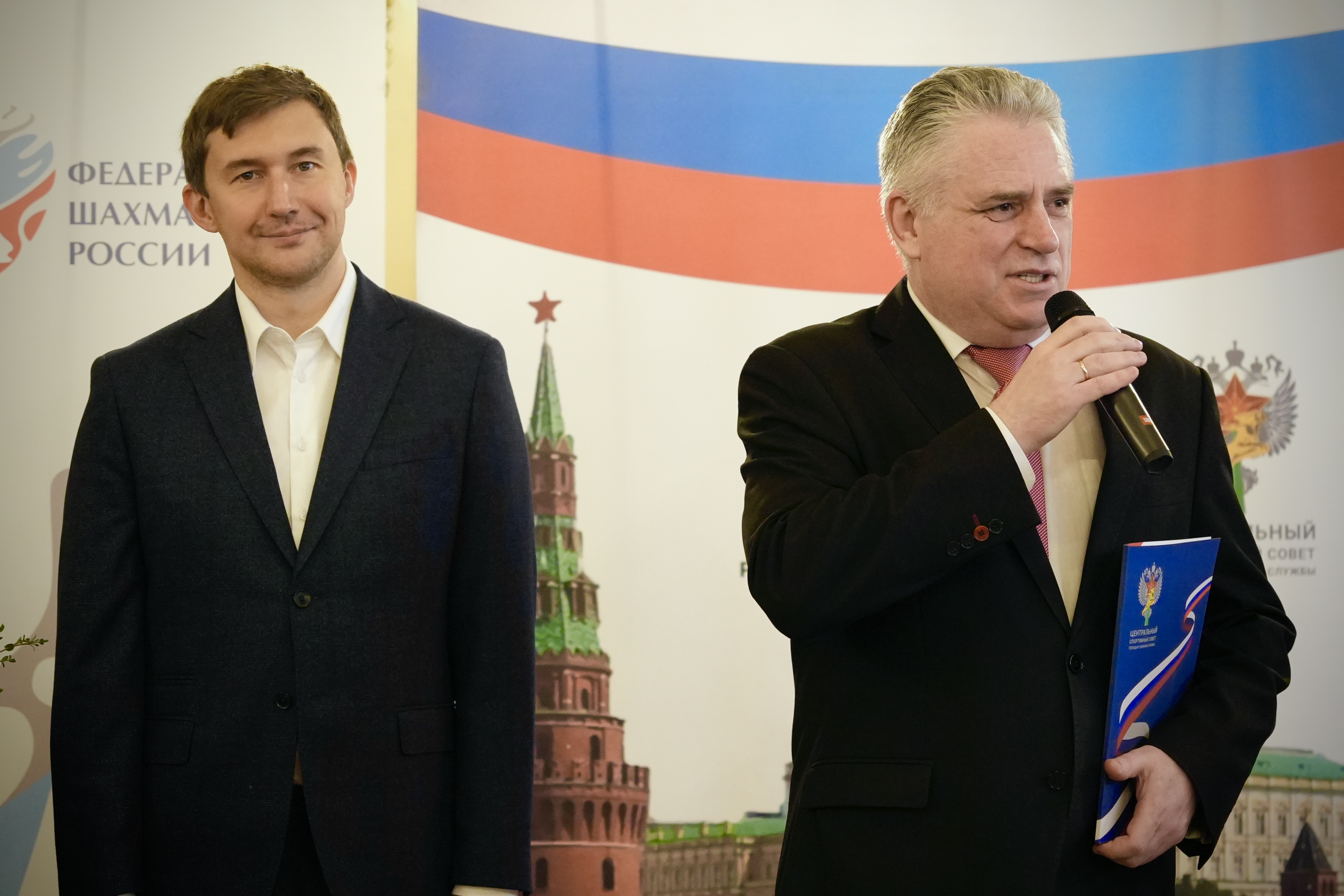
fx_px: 2800
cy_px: 448
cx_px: 672
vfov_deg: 18.2
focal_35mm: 75
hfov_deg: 27.0
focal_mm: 50
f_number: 2.8
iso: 2500
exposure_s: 1/100
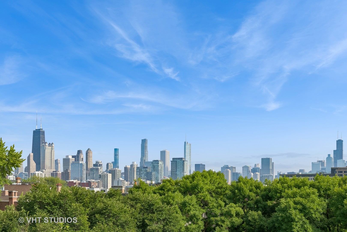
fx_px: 472
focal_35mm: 49
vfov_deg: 27.5
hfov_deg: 40.3
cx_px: 174
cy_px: 116
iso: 320
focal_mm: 33
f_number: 8
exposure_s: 1/800
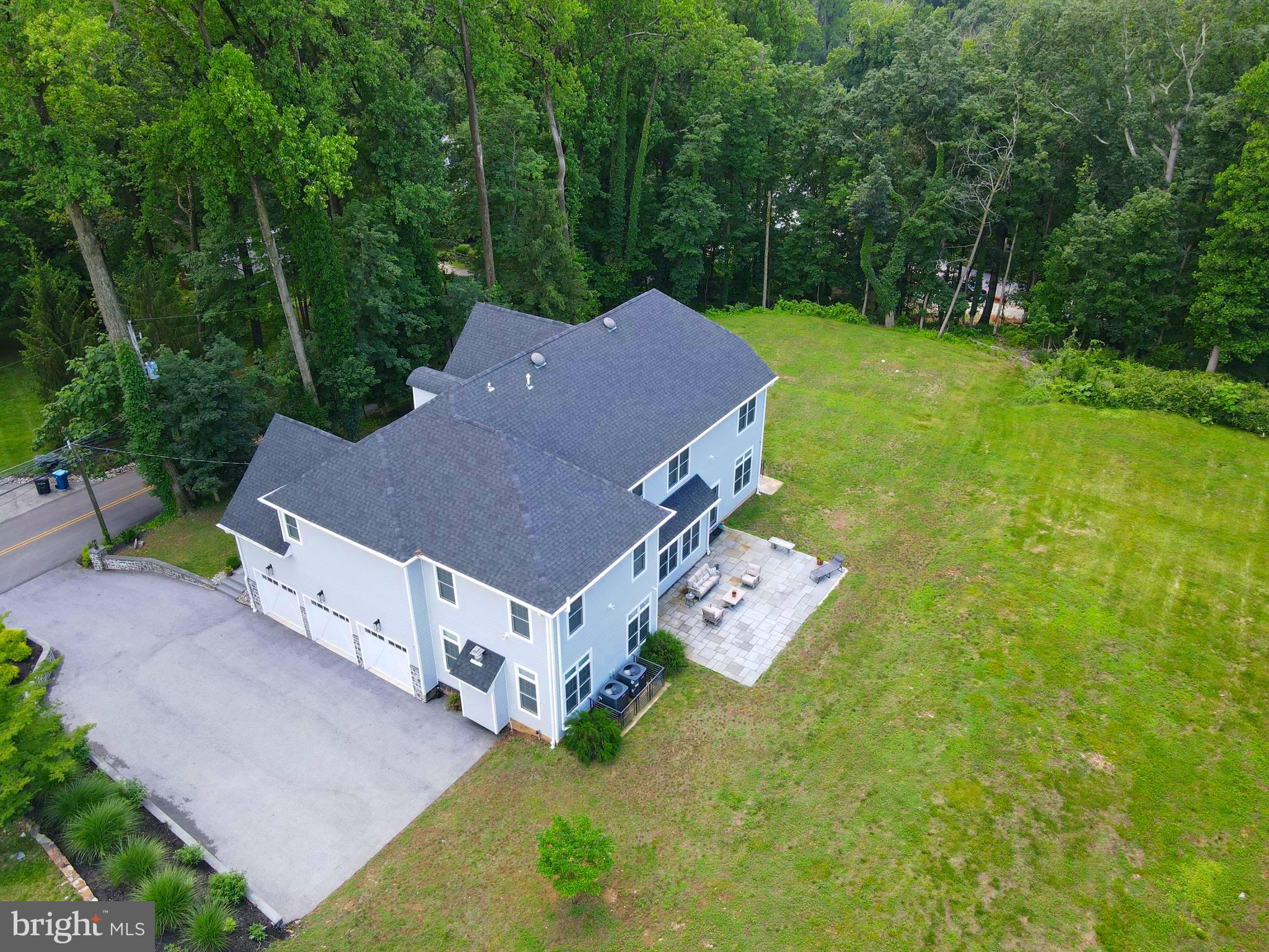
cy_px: 476
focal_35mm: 24
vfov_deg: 56.8
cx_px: 634
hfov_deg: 71.6
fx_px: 880
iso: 100
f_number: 2.8
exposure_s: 1/40
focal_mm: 4.5
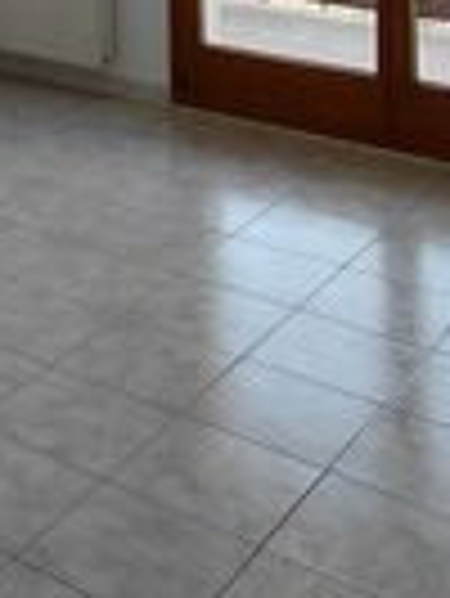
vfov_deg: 20.9
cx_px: -234
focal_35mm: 77
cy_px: -333
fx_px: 1333
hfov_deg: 17.2
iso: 50
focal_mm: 1.64
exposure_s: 1/60
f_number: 2.2
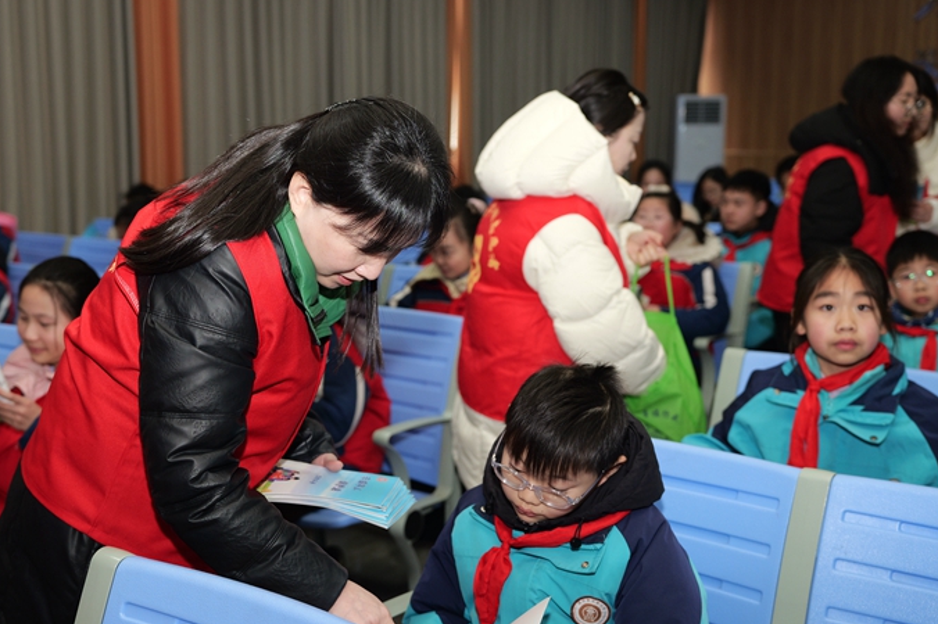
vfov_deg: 29.8
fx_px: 1172
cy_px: 360
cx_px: 412
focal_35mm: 45
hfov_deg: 43.5
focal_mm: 38
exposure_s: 1/250
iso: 800
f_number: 3.2
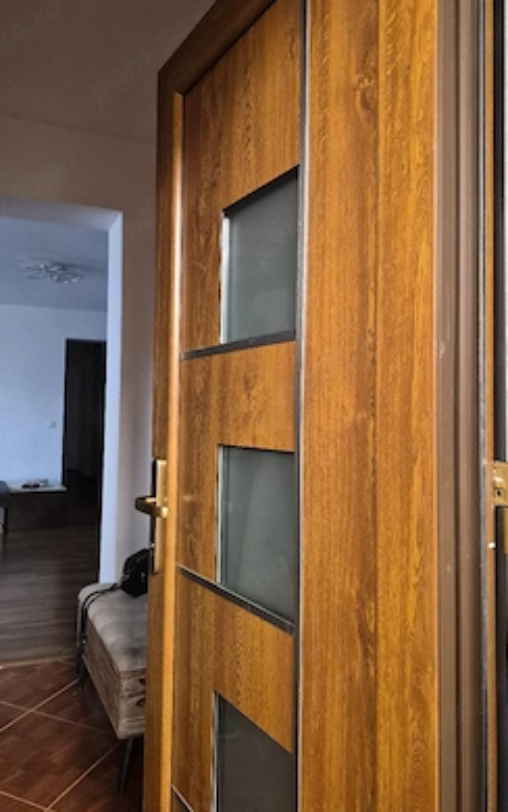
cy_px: 400
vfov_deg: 72.5
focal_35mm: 25
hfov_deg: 48.9
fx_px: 553
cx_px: 198
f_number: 1.8
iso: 1250
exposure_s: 1/100
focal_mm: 5.4
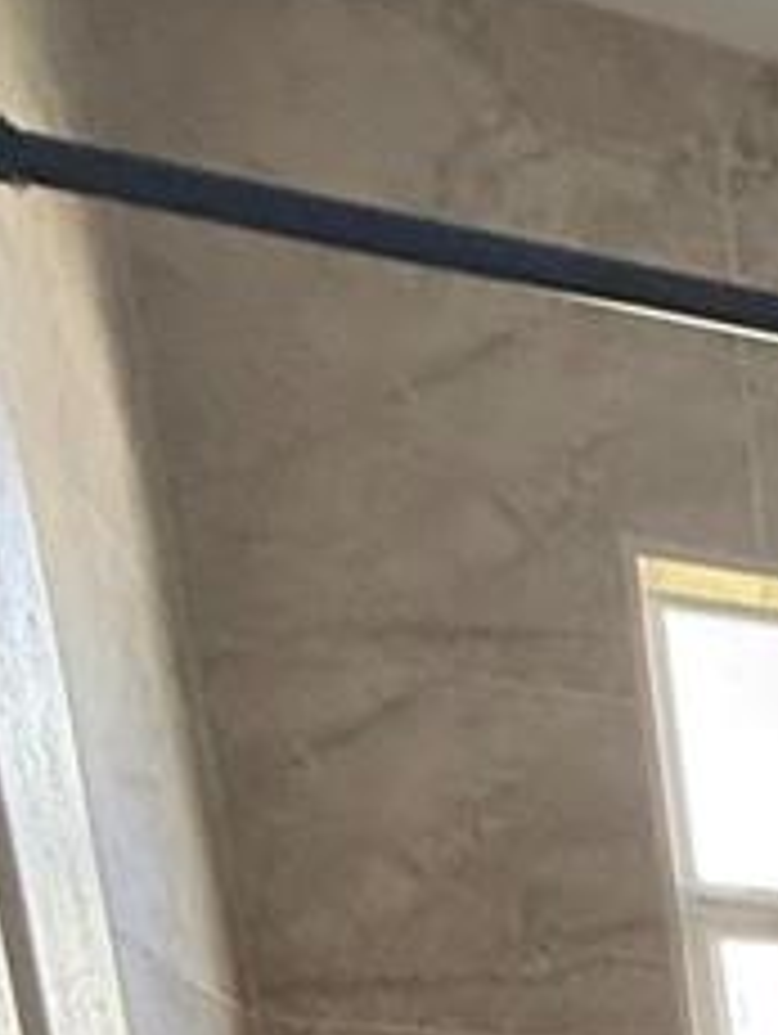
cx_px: 2010
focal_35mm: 73
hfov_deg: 13.2
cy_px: 1917
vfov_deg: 19.3
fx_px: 2184
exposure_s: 1/120
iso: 320
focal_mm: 2.22
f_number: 2.2
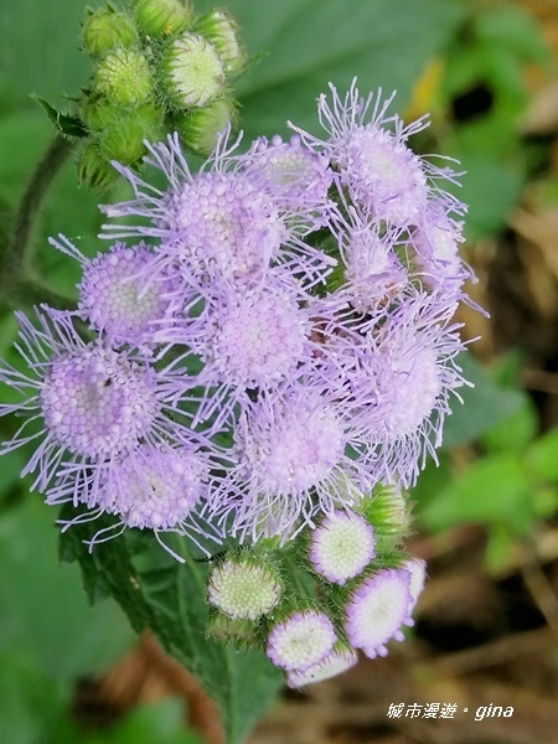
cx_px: 279
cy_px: 372
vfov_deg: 28.2
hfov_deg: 21.3
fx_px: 1483
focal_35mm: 69
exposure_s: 1/60
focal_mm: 3.81
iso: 50
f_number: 2.2
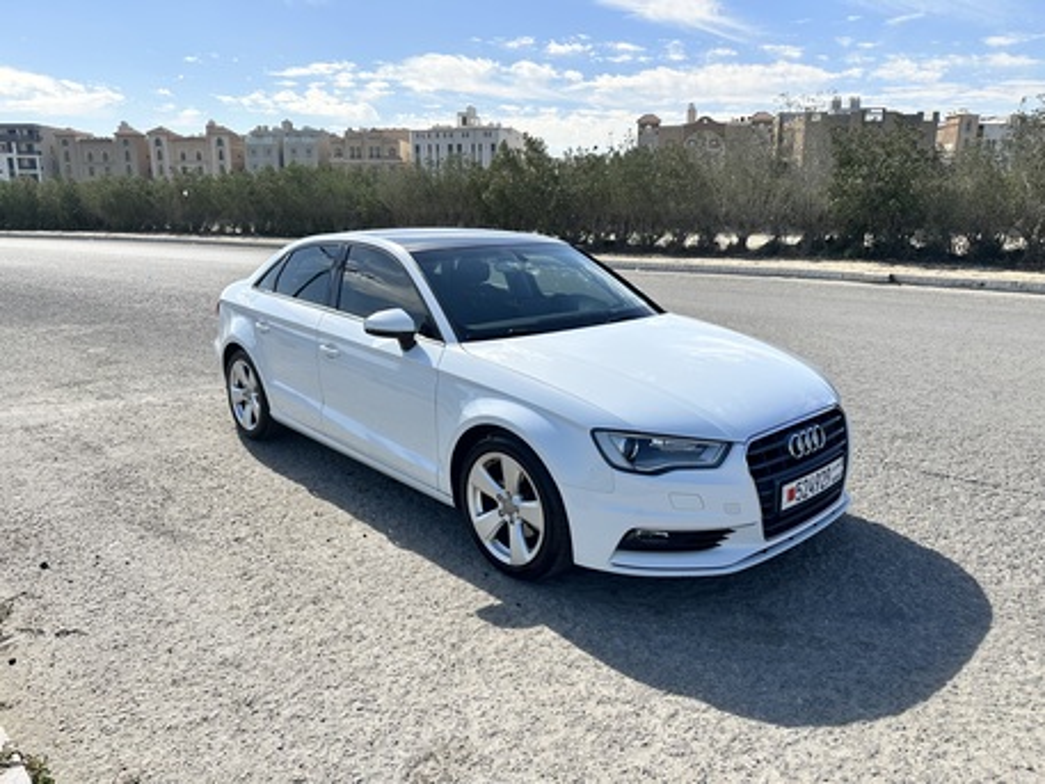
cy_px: 392
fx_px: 725
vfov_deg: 56.8
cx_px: 522
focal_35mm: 24
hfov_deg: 71.6
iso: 80
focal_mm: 6.86
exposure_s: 1/3861
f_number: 1.78
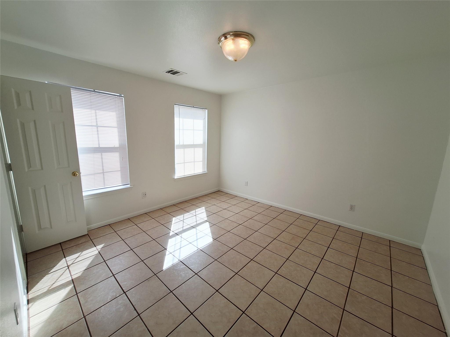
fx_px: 169
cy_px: 168
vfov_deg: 89.9
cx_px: 225
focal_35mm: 13
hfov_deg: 106.2
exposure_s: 1/154
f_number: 2.2
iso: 40
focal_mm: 1.74
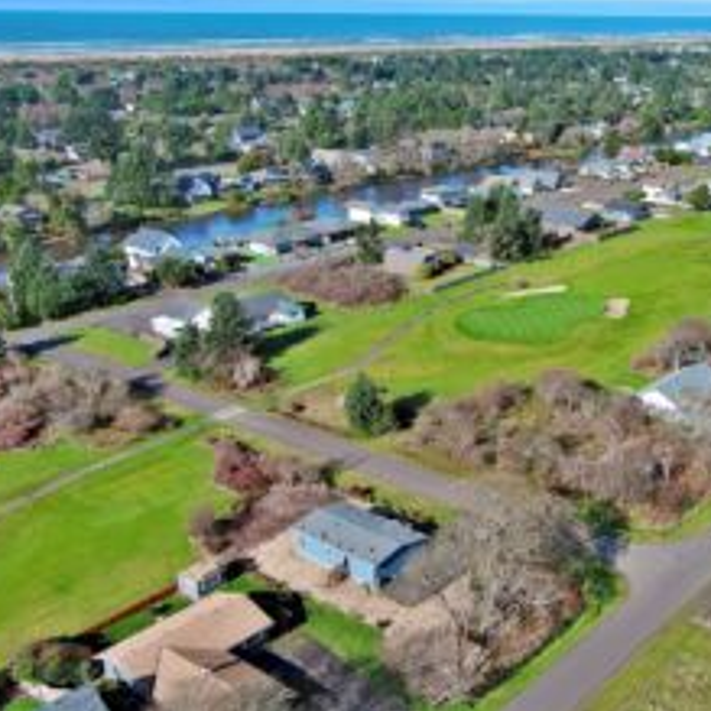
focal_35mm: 45
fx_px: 1046
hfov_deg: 35.9
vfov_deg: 37.4
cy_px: 281
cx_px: 604
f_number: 2.8
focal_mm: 10.57
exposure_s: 1/1418
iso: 101
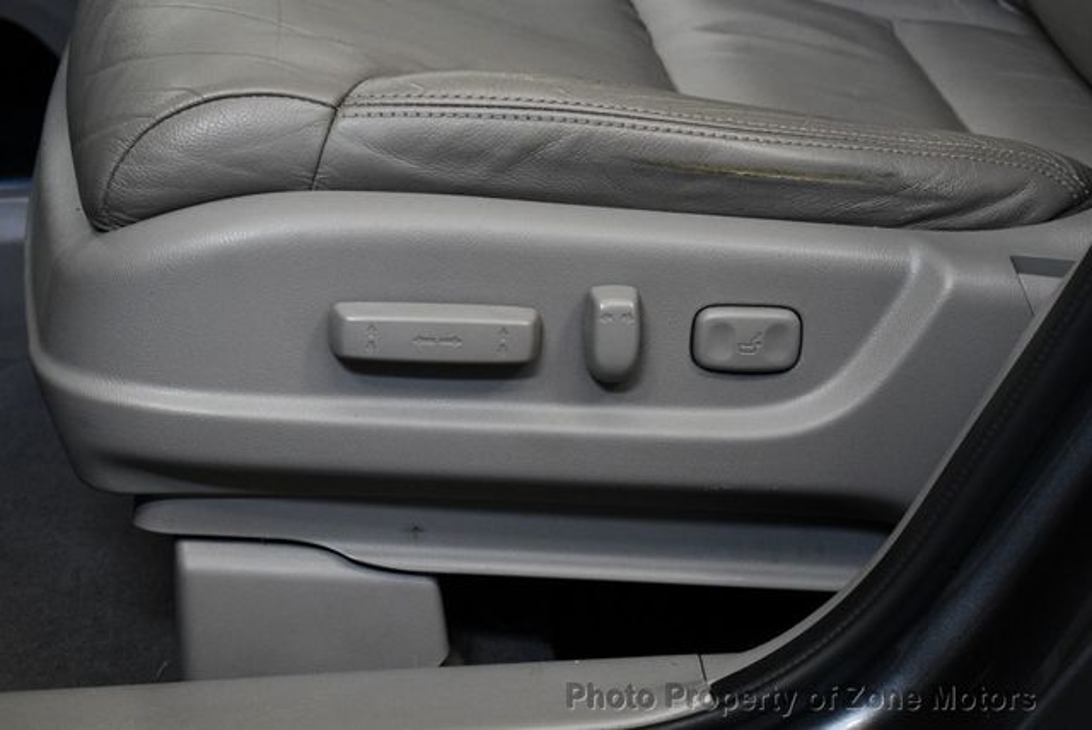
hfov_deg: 18.6
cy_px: 365
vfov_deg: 12.5
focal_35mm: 110
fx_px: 3340
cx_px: 546
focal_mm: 55
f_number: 5.6
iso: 1800
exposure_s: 1/125
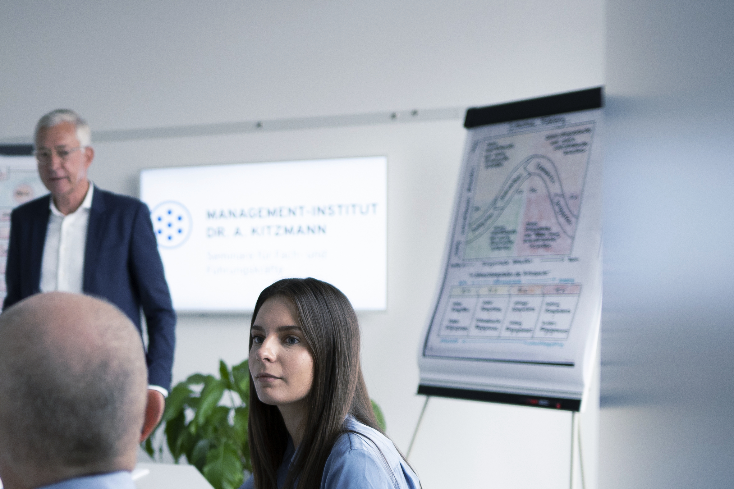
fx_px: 1019
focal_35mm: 50
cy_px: 369
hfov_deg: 38.6
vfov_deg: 26.6
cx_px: 186
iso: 400
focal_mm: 20
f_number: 1.4
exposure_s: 1/320
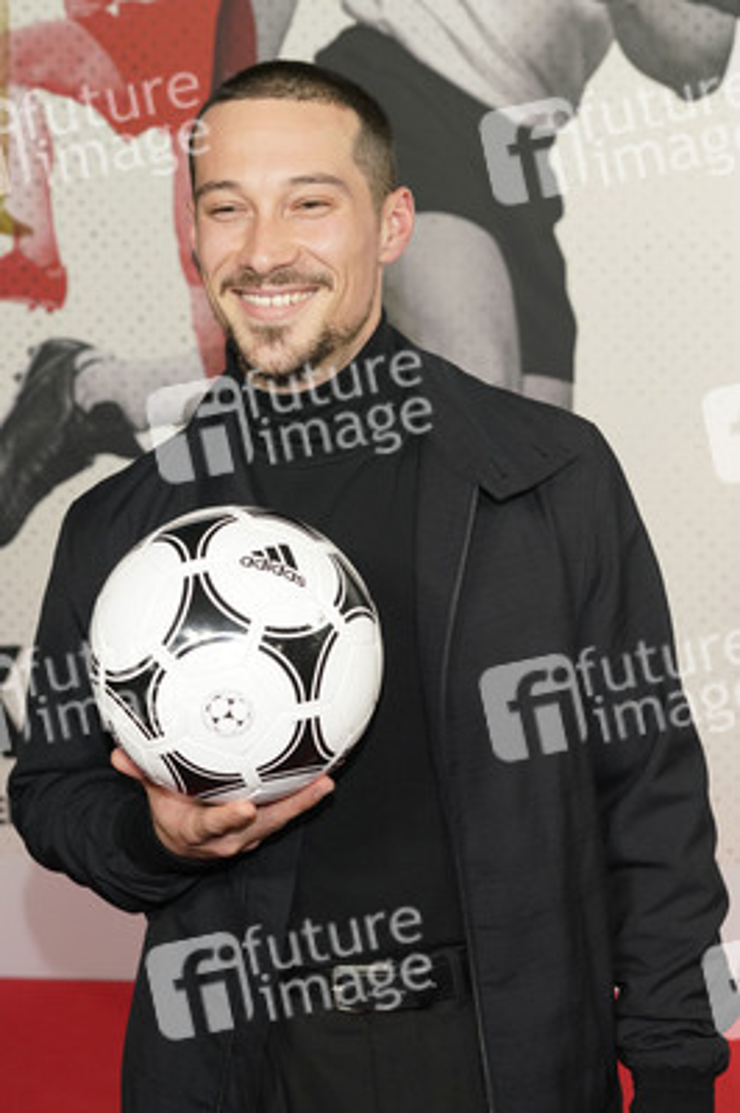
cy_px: 556
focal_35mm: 70
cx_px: 370
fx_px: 2162
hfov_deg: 19.4
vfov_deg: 28.9
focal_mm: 70
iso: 2500
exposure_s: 1/250
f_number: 8
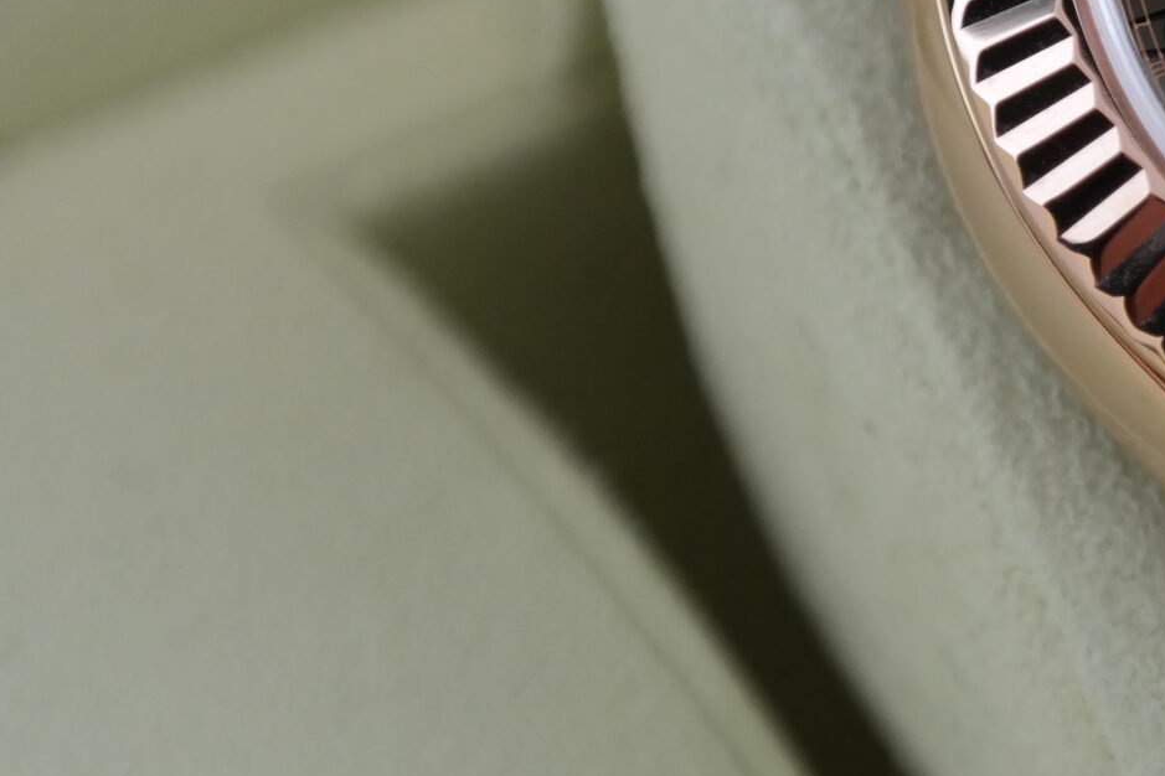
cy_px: 55
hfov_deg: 10.1
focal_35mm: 199
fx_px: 6439
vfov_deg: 6.9
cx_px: 1578
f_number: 5.6
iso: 800
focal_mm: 48
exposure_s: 1/500
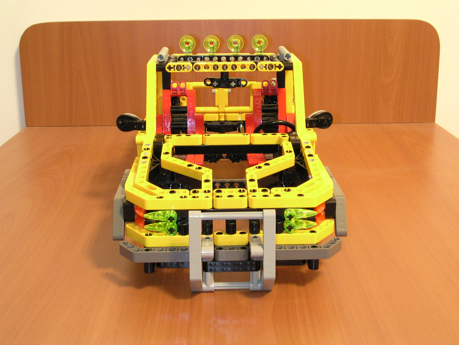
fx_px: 650
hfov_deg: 38.9
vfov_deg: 29.7
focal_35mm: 49
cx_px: 230
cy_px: 172
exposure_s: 1/1.3
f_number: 5.2
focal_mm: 7.5
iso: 200
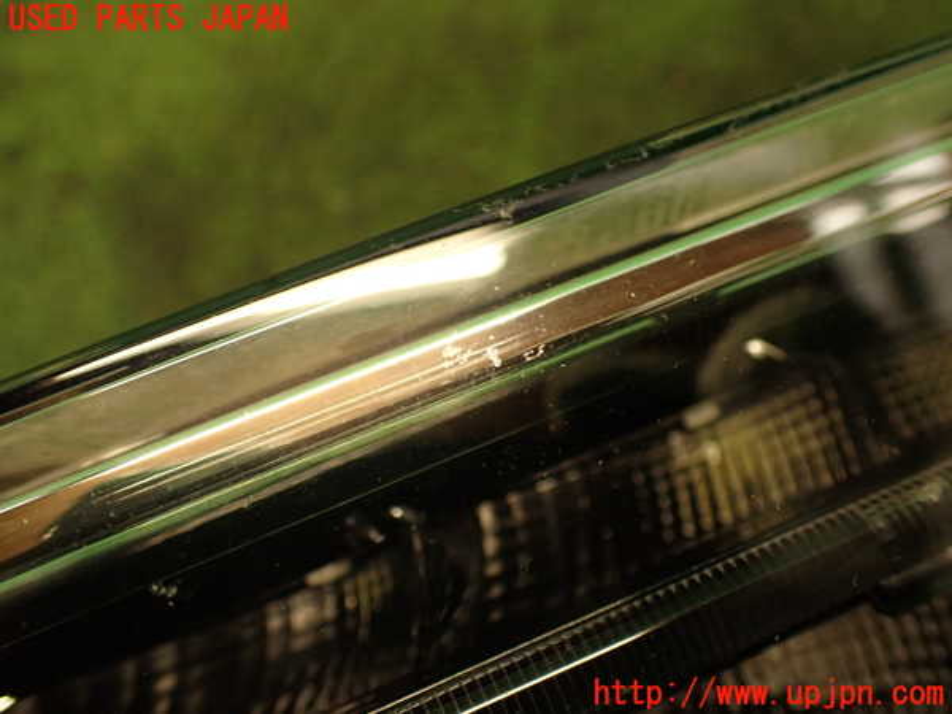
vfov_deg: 44.2
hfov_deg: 56.8
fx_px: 880
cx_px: 476
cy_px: 357
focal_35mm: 32
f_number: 2.4
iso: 200
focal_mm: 5.79
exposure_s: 1/30
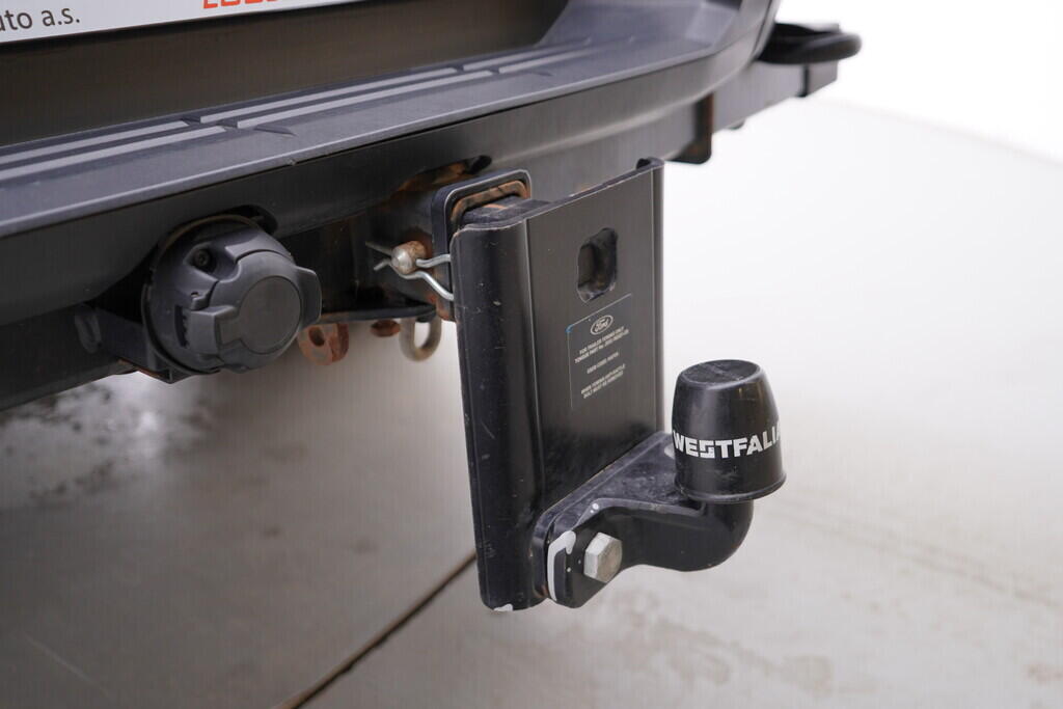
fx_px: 1063
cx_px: 532
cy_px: 354
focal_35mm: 36
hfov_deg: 53.1
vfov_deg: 36.9
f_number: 2.8
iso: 160
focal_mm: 24
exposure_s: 1/40
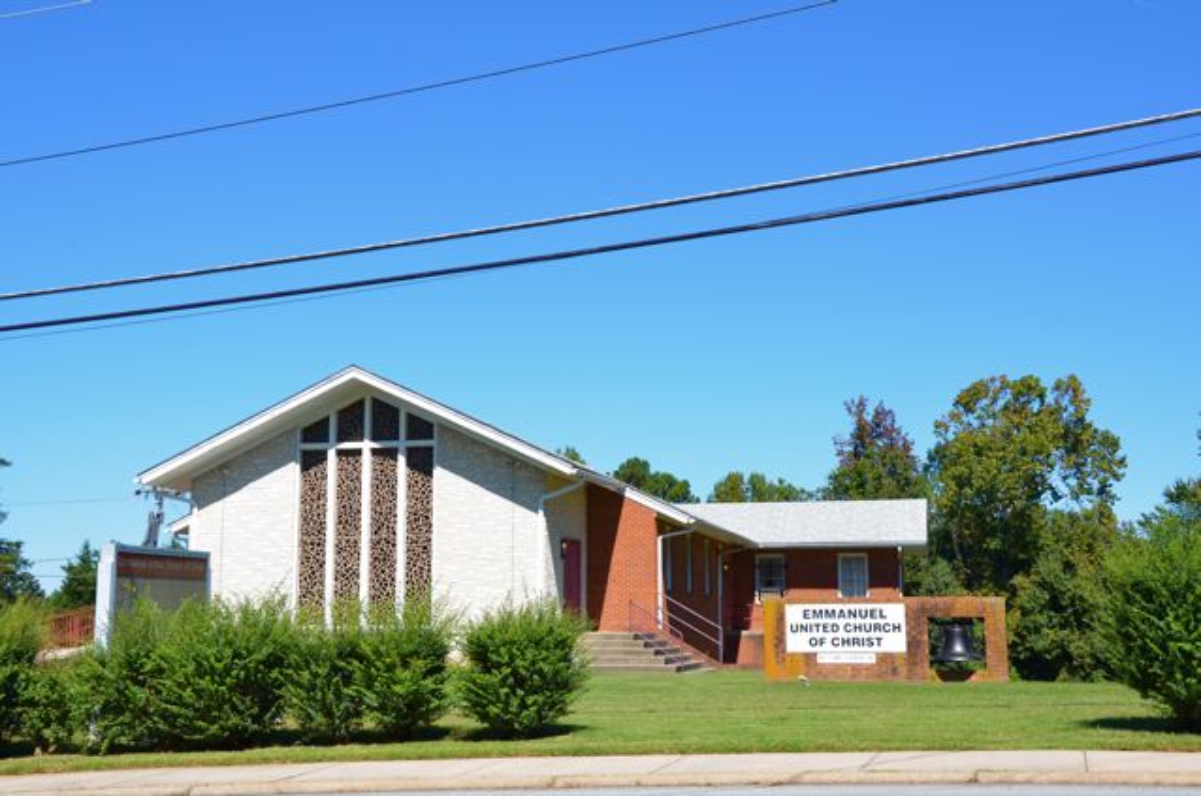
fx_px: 1599
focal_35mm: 48
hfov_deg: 41.2
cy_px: 398
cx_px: 600
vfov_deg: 28.0
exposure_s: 1/800
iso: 1000
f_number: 14
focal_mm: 32
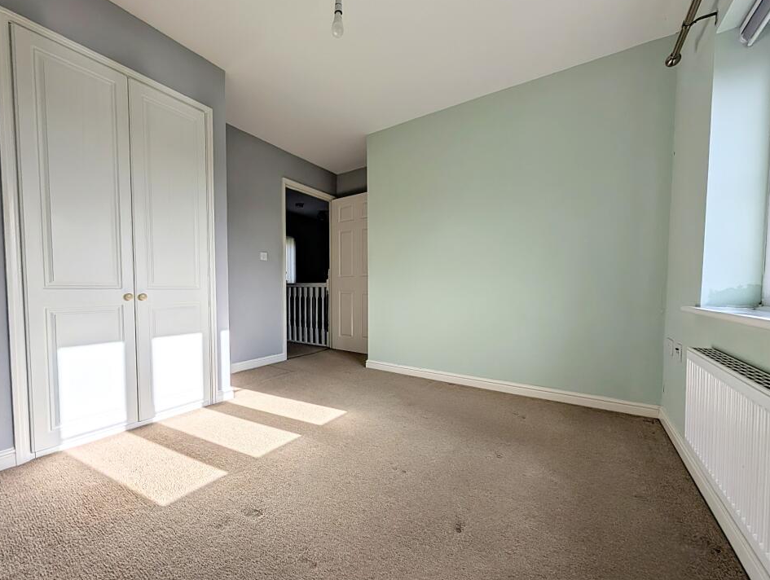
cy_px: 302
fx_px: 290
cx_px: 356
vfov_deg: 90.0
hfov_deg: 105.9
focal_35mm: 13
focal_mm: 2.02
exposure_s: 1/1887
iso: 54
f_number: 1.7
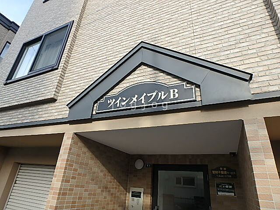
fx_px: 170
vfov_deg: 63.4
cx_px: 140
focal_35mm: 21
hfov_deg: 79.0
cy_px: 105
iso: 125
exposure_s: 1/500
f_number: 3.5
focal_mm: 3.7
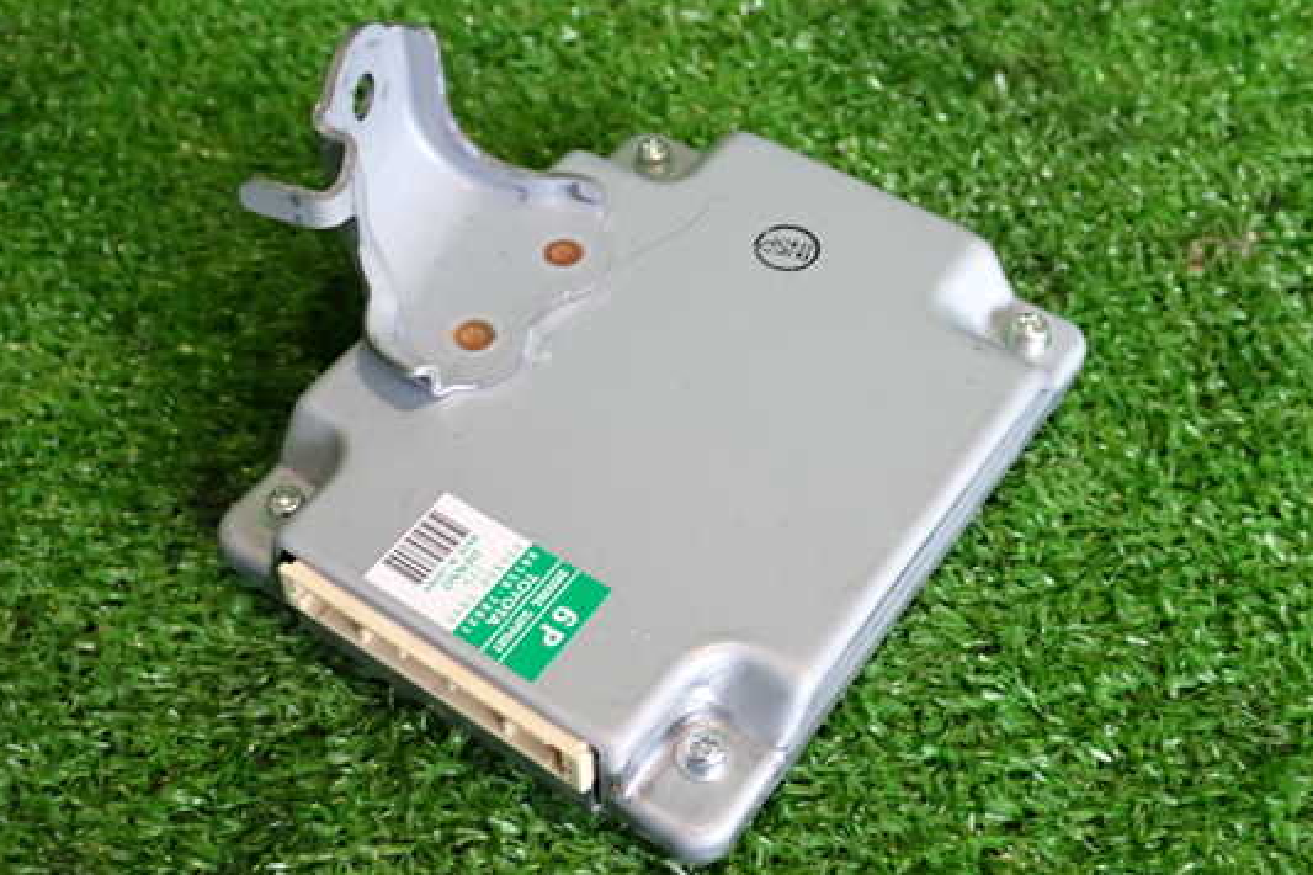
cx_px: 640
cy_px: 412
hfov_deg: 41.1
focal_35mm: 48
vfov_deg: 28.1
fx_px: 1750
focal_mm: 7.31
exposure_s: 1/40
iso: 500
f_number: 2.8
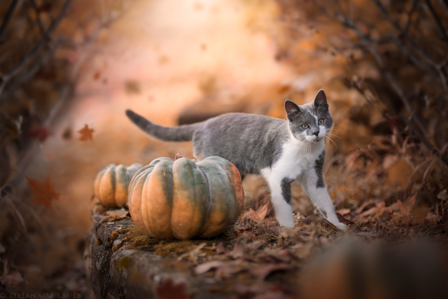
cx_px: 224
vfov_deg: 16.1
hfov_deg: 23.9
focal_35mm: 85
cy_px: 150
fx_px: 1058
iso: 100
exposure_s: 1/1600
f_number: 1.4
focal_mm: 85
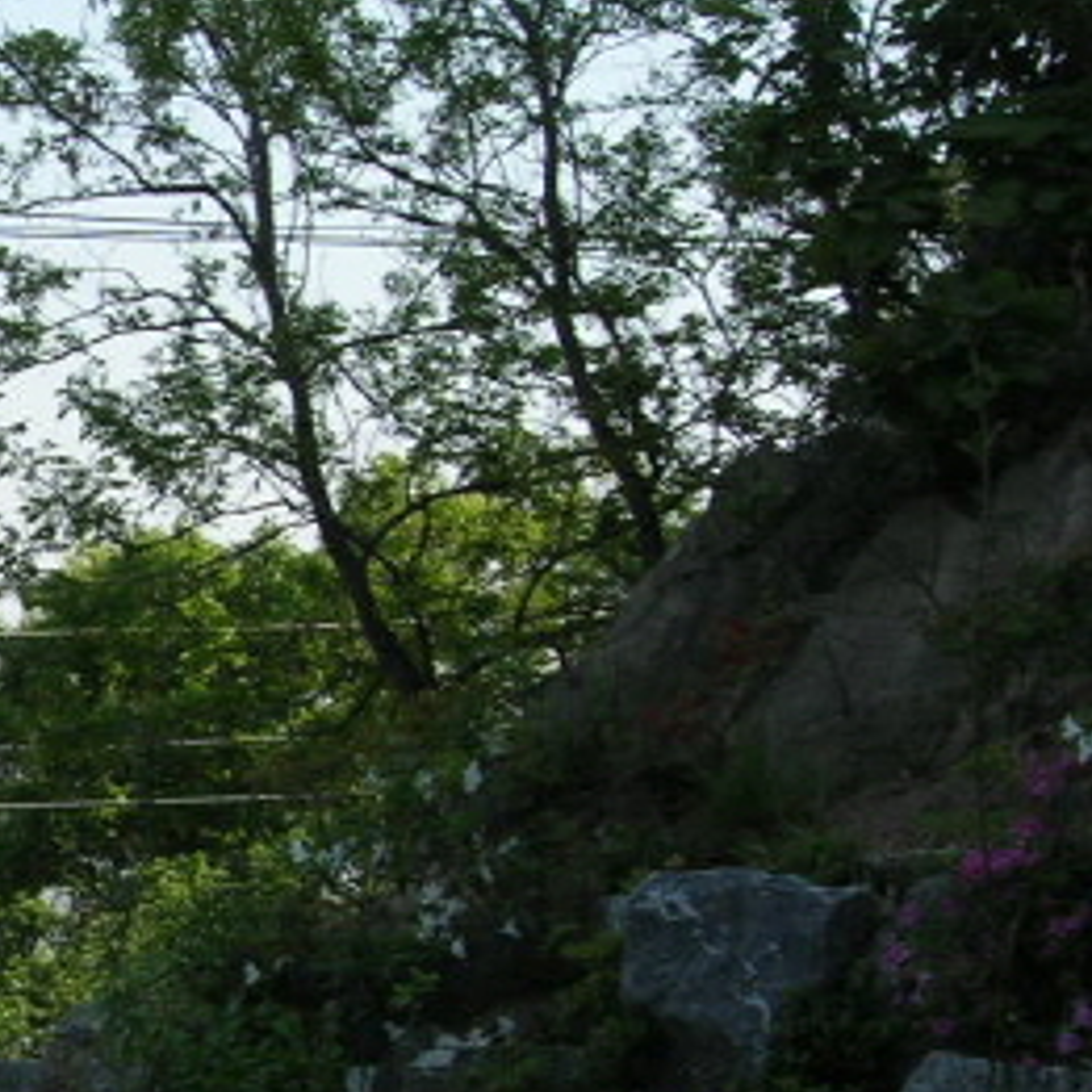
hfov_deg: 15.7
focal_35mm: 103
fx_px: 3676
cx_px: -473
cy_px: 795
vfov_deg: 16.8
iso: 64
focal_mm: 7.8
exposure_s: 1/329
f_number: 4.8
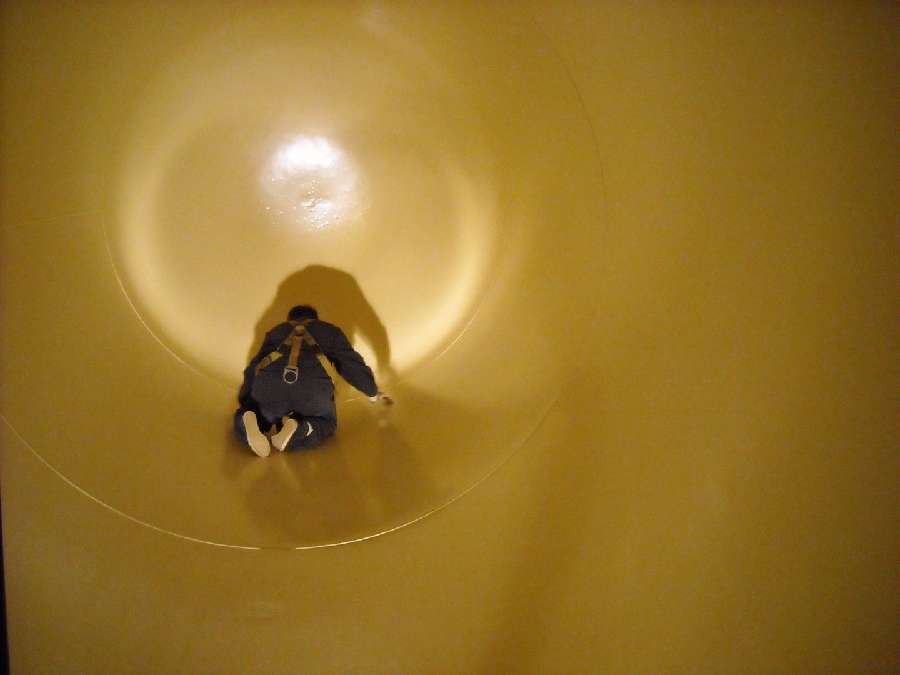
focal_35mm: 35
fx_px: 910
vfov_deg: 40.7
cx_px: 450
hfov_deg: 52.6
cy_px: 338
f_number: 2.8
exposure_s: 1/80
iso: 800
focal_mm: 5.7
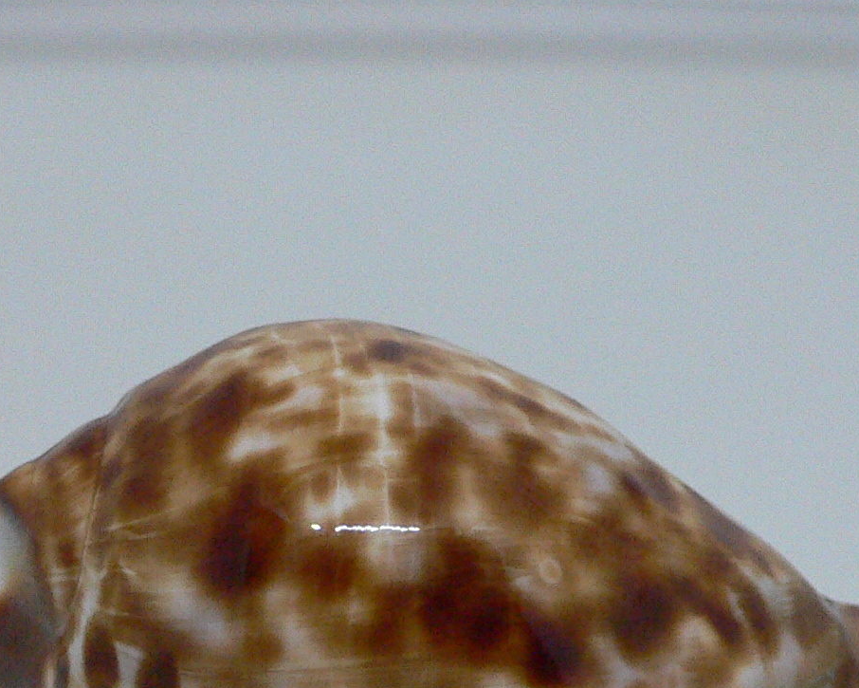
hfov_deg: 25.0
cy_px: 679
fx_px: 1932
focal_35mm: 76
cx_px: 384
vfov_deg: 19.6
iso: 200
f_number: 2.8
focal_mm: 4.6
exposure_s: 1/60
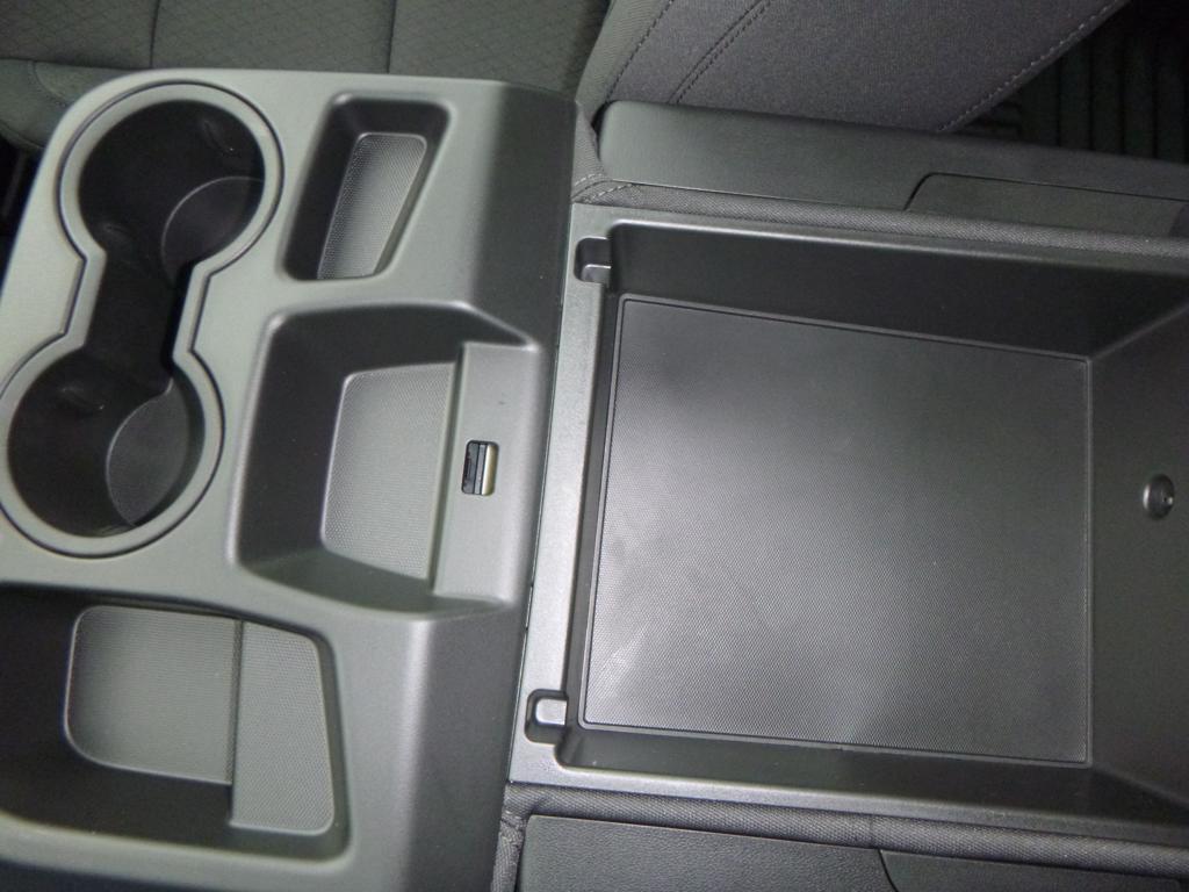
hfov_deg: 69.4
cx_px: 594
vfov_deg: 54.9
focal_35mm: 25
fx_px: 859
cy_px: 446
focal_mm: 4.5
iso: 400
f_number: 3.9
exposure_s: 1/60
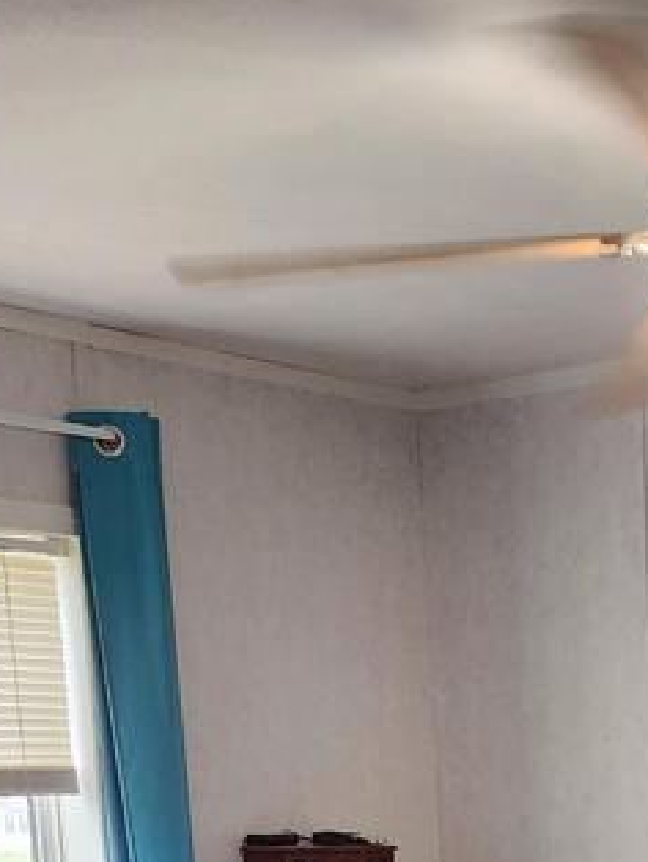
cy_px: 1156
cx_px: 810
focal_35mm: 79
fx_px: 1969
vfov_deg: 21.9
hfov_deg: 17.7
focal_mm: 5.54
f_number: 1.8
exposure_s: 1/120
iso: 400
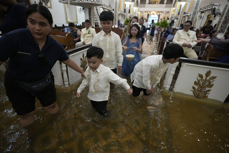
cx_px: 114
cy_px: 76
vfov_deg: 70.5
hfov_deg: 93.3
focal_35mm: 17
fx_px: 108
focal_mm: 17
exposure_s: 1/640
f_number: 2.8
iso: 10000
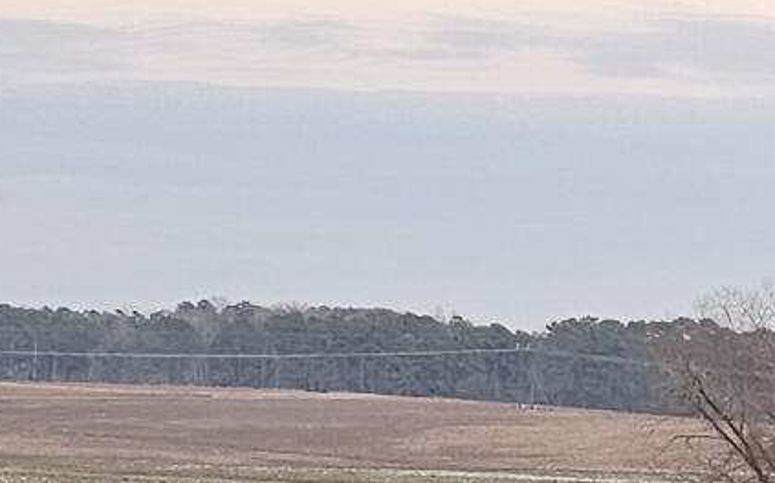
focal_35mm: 173
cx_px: 1211
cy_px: 382
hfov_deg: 11.5
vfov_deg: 7.6
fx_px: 3653
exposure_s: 1/359
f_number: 1.7
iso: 250
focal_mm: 6.3
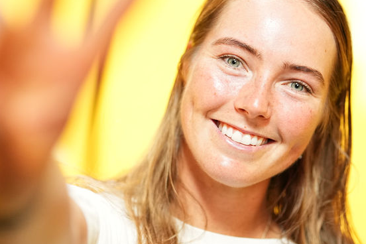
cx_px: 227
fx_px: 1179
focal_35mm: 116
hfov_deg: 17.6
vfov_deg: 11.8
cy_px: 78
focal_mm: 50
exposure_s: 1/1000
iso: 1000
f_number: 1.2
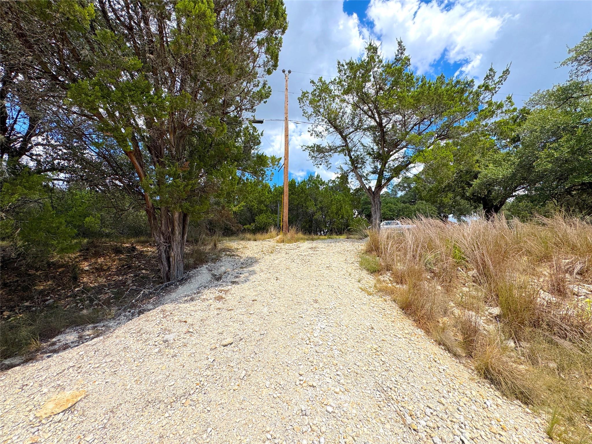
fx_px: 239
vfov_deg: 85.7
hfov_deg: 102.1
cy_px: 222
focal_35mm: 14
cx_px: 296
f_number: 2.2
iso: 50
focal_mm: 2.22
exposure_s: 1/2273
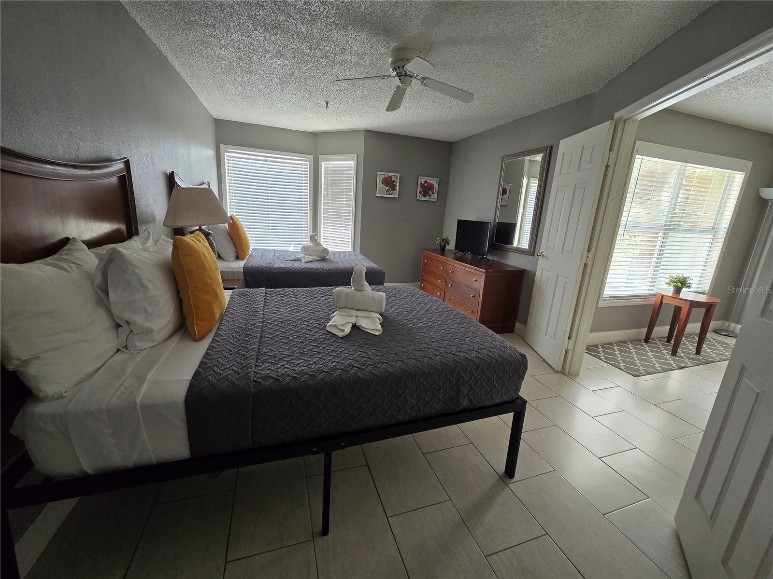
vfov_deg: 89.9
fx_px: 290
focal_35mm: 13
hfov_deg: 106.2
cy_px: 290
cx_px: 386
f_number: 2.2
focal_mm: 2.2
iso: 200
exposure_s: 1/60
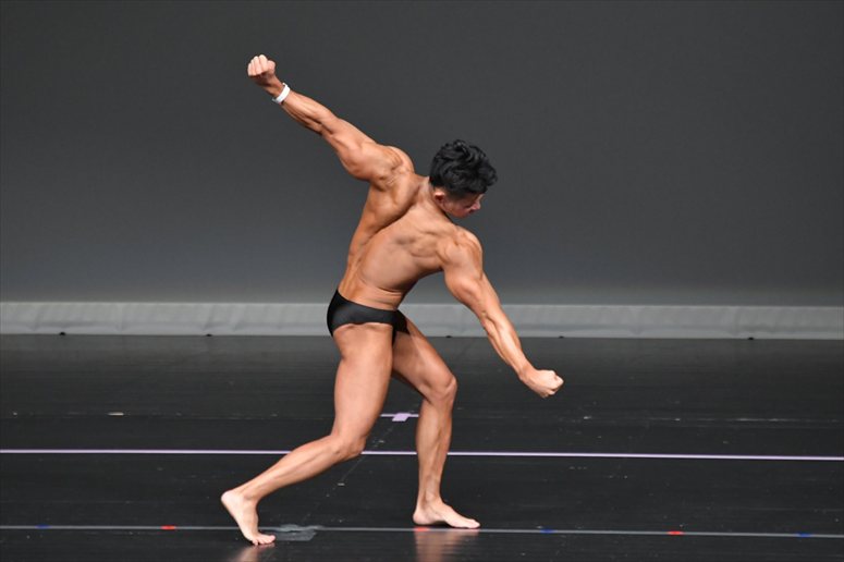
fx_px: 8787
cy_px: 281
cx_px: 422
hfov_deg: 5.5
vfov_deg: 3.7
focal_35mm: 375
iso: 4000
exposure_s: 1/400
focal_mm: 250
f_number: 5.6
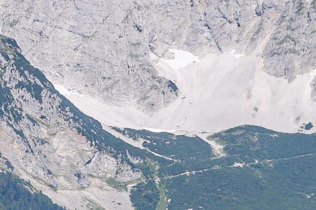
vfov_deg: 4.4
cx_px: -481
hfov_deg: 6.3
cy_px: 352
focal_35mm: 312
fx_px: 2734
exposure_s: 1/250
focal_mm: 35
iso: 100
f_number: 8
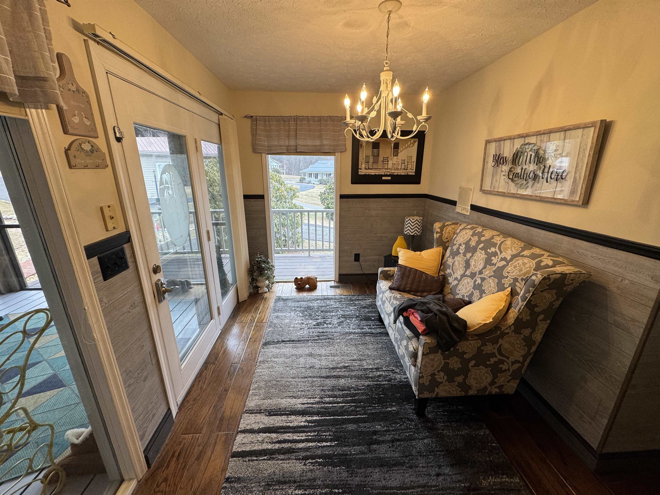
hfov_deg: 102.1
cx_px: 330
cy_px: 248
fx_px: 267
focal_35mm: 14
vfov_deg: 85.7
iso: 125
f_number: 2.2
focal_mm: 2.22
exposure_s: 1/120
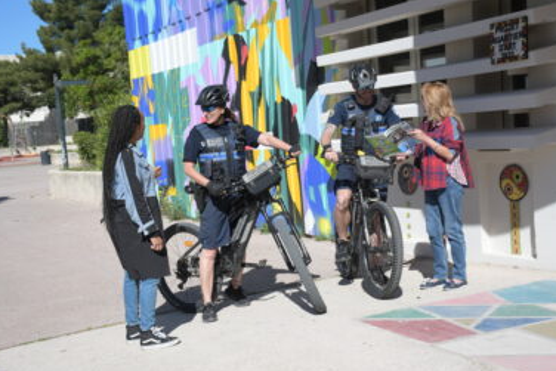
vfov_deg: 26.5
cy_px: 196
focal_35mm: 51
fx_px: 788
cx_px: 279
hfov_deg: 38.9
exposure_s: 1/640
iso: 100
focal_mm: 32
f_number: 5.6
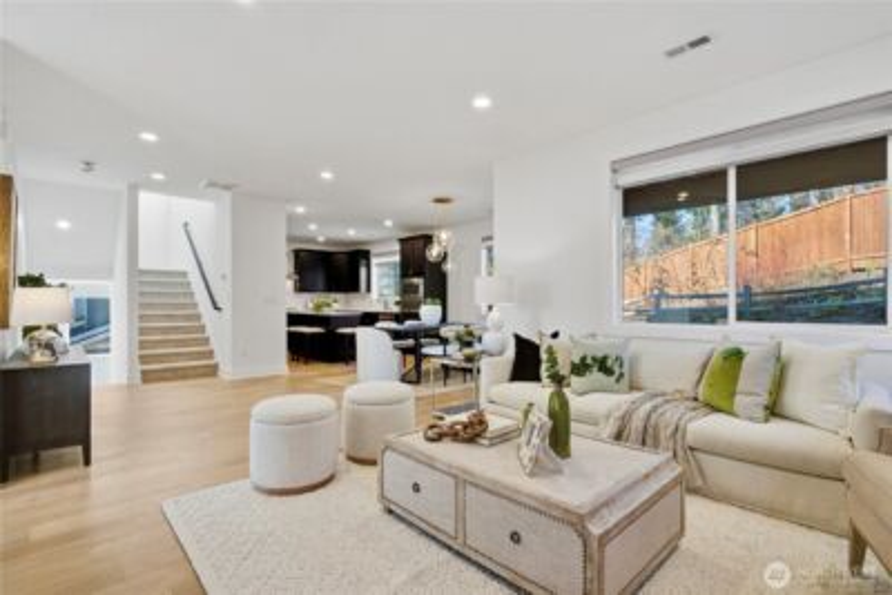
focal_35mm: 17
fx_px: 421
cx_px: 446
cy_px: 298
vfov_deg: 70.5
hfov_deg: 93.3
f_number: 9
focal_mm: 17
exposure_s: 1/50
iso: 400
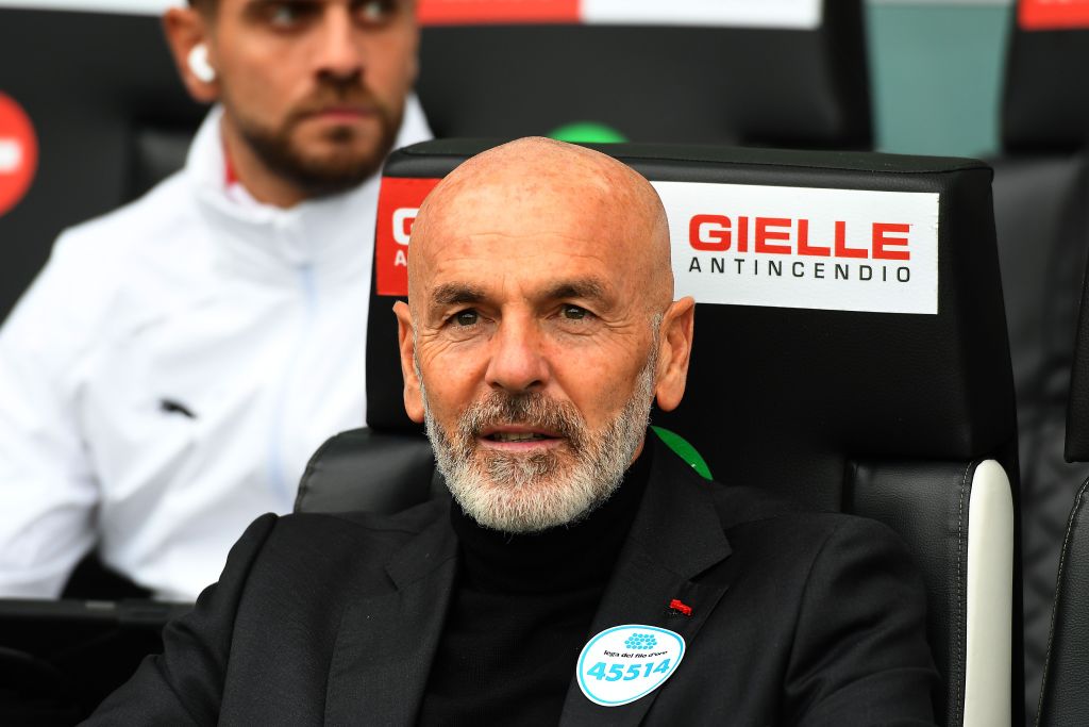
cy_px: 364
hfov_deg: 6.9
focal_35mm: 300
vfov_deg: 4.6
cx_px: 544
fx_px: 9076
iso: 640
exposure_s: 1/1250
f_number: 4
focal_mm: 200
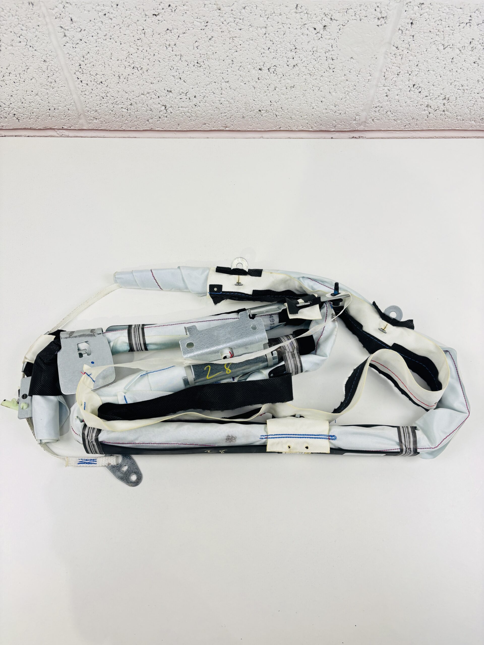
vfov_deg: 67.3
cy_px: 322
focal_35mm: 26
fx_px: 485
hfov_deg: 53.1
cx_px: 242
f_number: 1.6
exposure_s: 1/100
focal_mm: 5.96
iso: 50
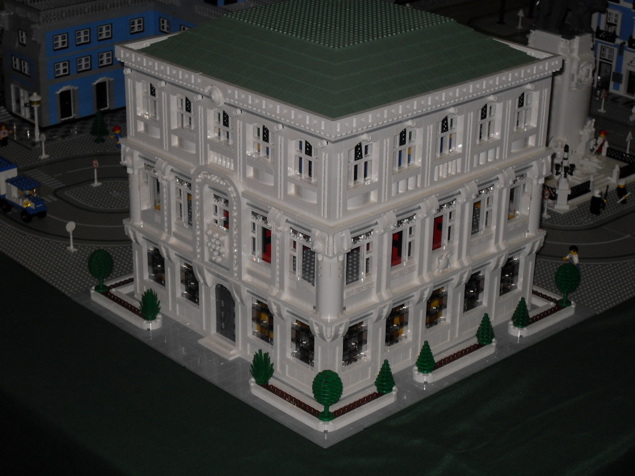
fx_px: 1357
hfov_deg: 26.3
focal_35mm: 74
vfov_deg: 19.9
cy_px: 238
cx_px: 318
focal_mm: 11.8
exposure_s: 1/60
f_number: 4
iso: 100
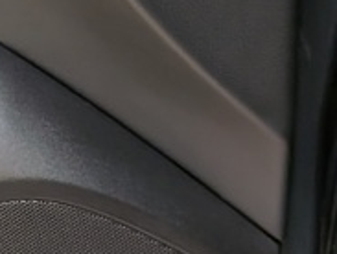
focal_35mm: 134
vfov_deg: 11.0
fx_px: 1307
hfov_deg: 12.6
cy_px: -20
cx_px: -370
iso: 43
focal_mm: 4.53
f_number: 1.7
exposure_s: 1/40
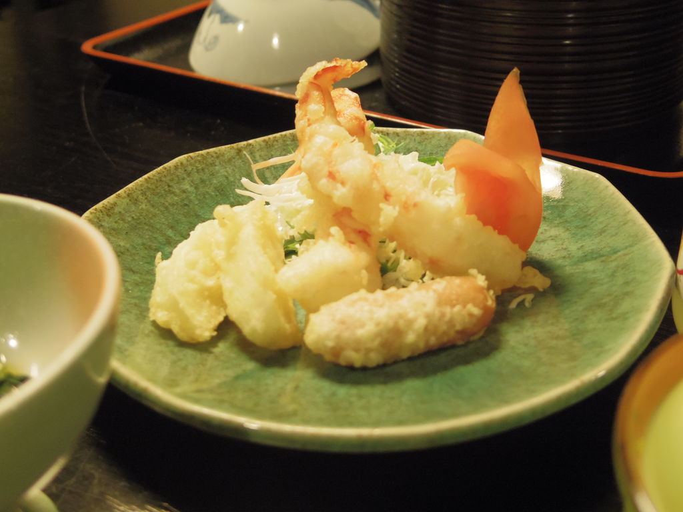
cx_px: 342
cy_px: 256
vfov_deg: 30.9
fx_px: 927
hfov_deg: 40.4
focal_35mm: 47
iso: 800
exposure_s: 1/60
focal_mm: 8.5
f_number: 1.9
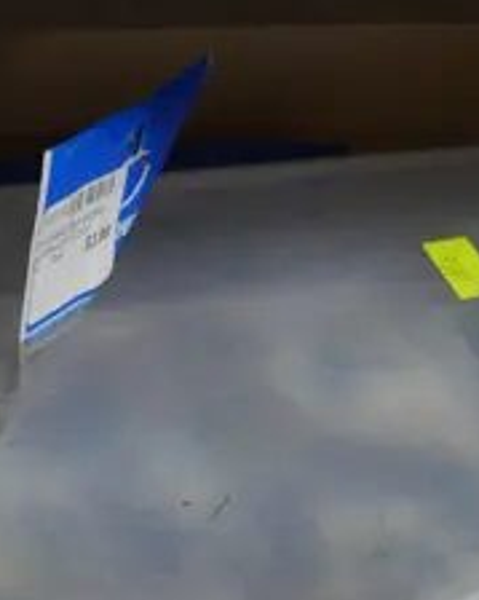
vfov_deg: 13.1
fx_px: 2536
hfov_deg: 10.6
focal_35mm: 143
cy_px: 708
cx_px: -136
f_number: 3.6
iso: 250
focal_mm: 16
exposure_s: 1/60
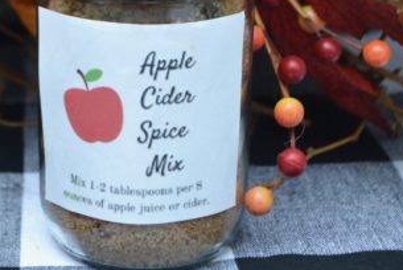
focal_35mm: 112
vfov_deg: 12.2
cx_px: 99
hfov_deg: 18.1
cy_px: 40
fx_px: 1255
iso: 400
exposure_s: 1/100
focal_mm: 38
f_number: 5
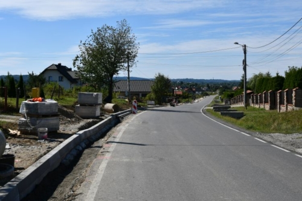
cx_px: 151
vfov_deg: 29.2
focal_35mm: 46
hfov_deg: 42.8
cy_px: 100
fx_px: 386
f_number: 9
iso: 100
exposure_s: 1/320
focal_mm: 31
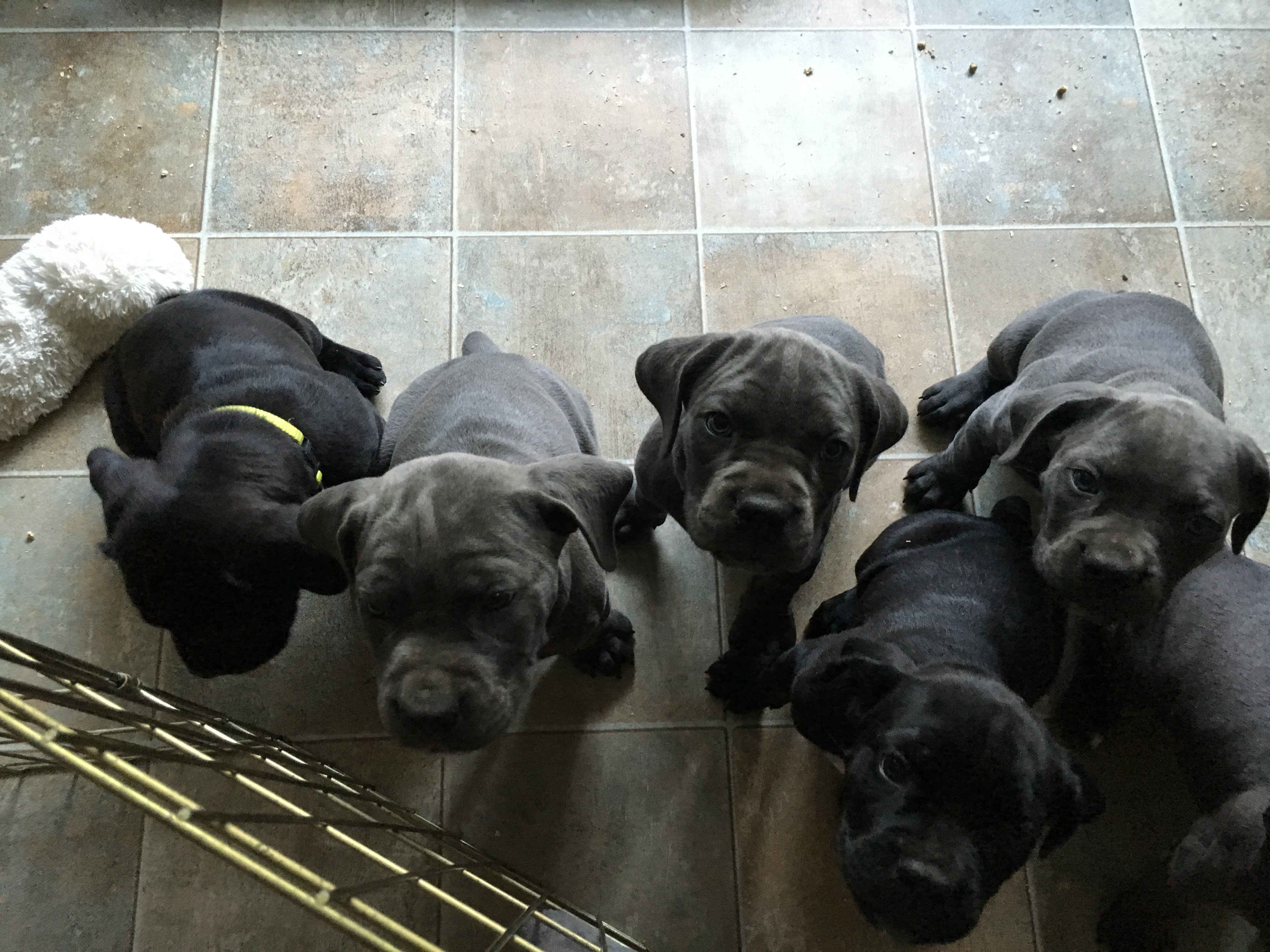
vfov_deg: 48.2
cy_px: 476
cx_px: 635
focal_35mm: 29
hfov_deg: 61.7
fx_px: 1064
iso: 200
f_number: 2.2
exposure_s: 1/30
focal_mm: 4.15
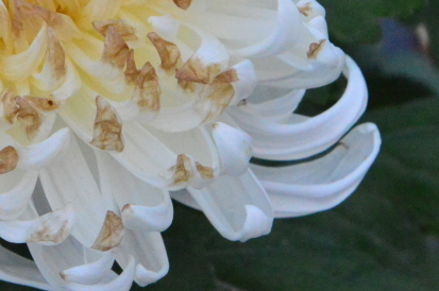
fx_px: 4079
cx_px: 41
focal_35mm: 335
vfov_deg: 4.1
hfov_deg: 6.1
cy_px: 19
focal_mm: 90
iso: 6400
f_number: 14
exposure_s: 1/250
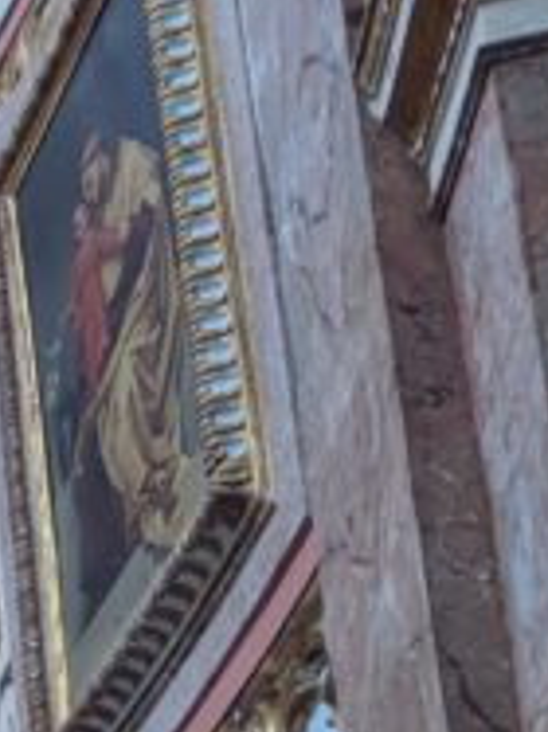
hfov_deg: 8.9
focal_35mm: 148
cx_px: -838
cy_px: 1832
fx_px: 3128
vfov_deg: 11.0
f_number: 1.73
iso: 69
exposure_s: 1/12.5
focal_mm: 4.38
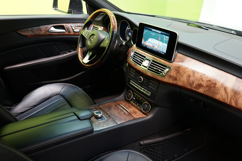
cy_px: 80
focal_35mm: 28
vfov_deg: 46.4
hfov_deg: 65.5
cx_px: 121
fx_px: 188
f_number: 3.5
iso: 1000
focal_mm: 28
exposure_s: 1/30
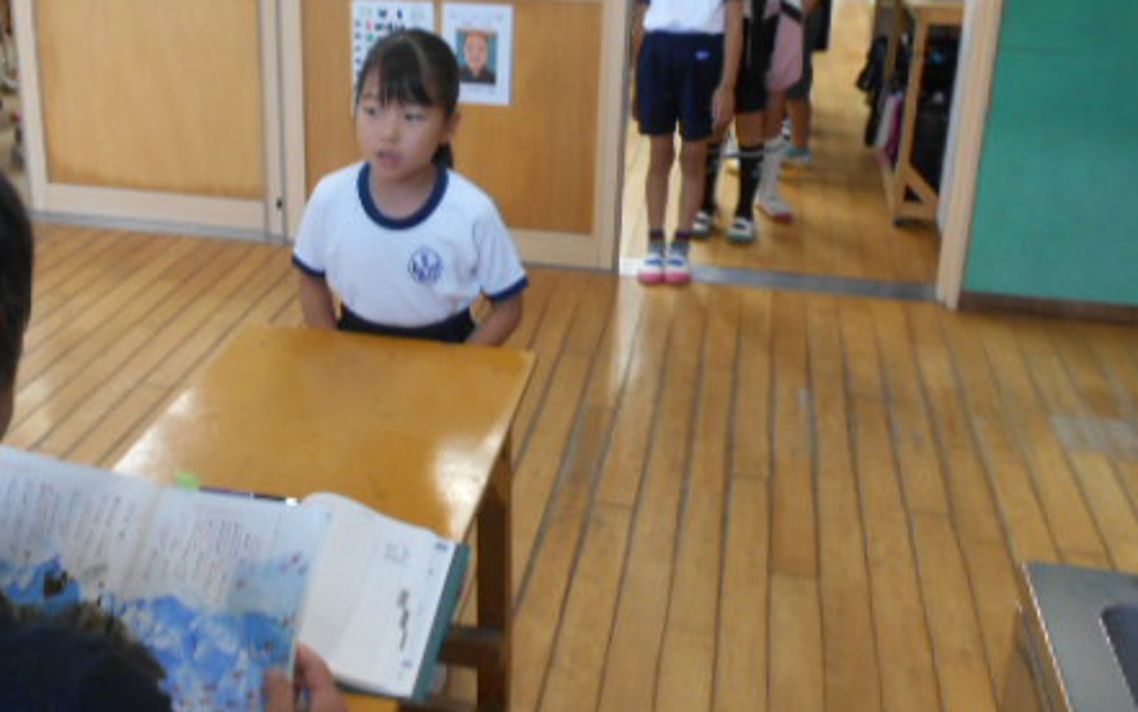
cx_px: 405
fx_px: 1241
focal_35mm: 40
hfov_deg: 48.6
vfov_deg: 31.7
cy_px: 224
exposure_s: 1/30
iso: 220
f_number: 3.2
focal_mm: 4.6
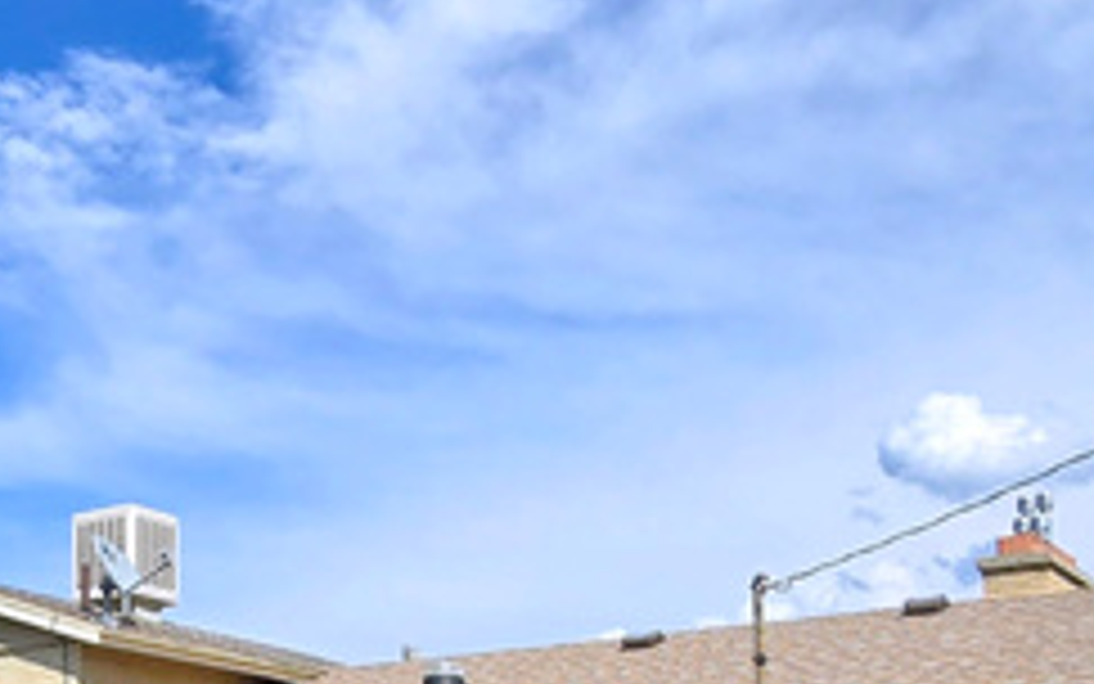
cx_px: 153
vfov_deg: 21.1
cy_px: 788
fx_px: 1730
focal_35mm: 58
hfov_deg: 33.6
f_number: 2.2
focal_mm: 2.2
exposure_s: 1/3026
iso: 50
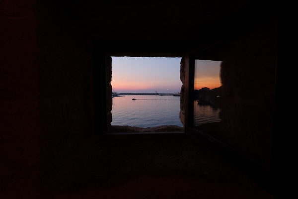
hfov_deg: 100.4
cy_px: 100
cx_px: 149
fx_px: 124
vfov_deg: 77.3
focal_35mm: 15
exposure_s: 1/18
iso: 3200
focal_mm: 10
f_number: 22
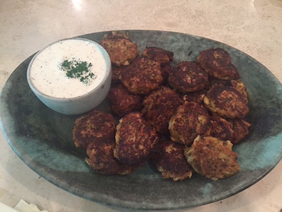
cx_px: 141
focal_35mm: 29
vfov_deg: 48.2
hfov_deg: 61.7
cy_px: 106
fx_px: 236
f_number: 2.2
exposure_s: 1/30
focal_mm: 4.15
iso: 160
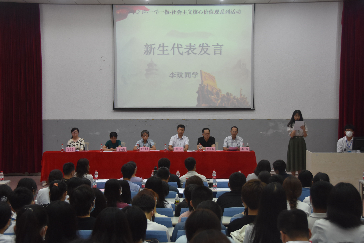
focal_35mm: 60
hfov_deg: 33.4
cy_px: 122
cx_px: 182
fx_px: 607
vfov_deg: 22.6
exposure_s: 1/90
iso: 800
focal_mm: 40
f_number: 4.5
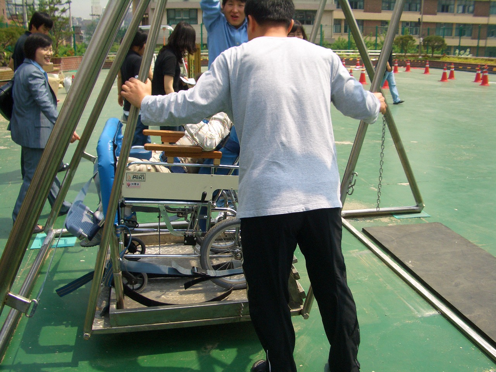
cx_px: 248
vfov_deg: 40.7
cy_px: 186
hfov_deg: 52.6
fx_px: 502
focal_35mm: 35
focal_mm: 5.8
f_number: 4.3
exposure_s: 1/320
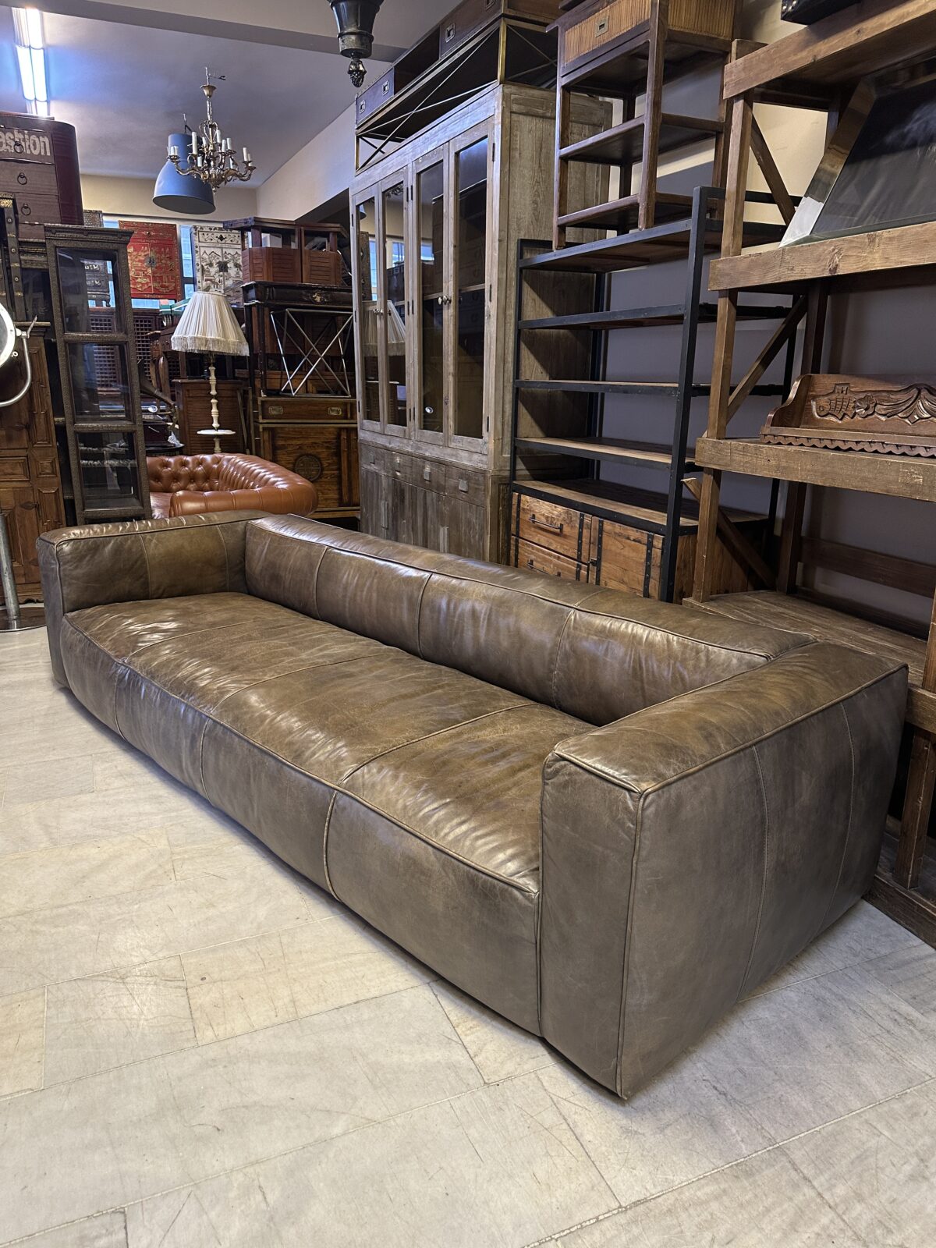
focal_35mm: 24
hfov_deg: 56.8
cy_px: 624
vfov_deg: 71.6
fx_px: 865
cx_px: 468
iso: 200
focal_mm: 6.86
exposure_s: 1/100
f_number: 1.78
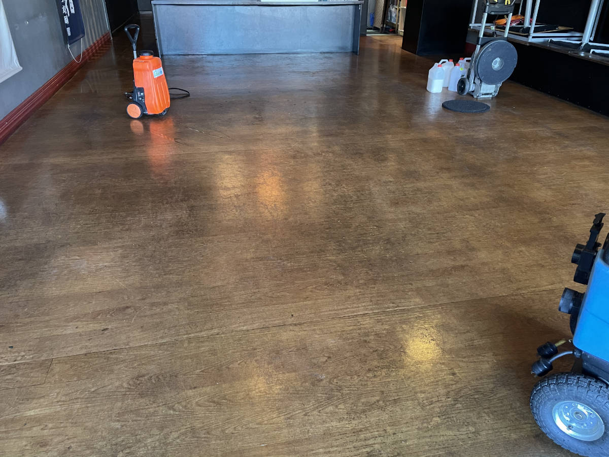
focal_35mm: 26
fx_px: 457
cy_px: 228
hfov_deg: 67.3
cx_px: 304
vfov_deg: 53.1
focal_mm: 4.2
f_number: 1.6
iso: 400
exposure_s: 1/33
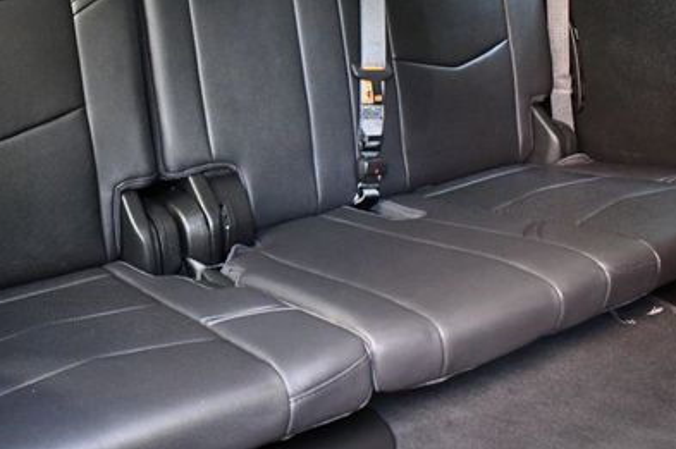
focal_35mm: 44
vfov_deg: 30.1
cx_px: 220
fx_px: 825
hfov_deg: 43.9
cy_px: 131
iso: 4500
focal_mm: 18
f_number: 3.5
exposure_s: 1/60
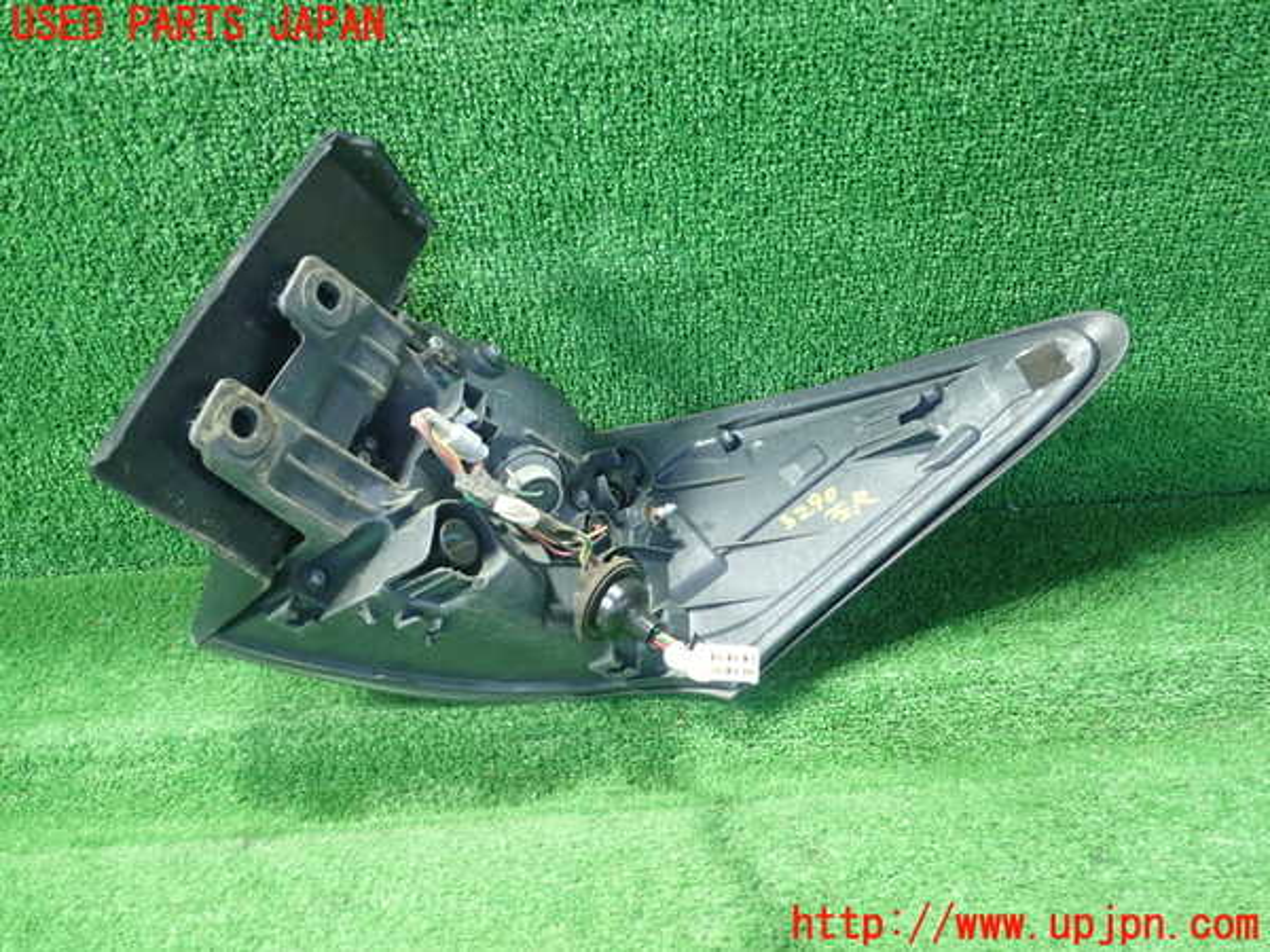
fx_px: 1101
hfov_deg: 60.0
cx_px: 635
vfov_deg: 46.8
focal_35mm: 30
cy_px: 476
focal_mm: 5.5
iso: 800
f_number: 2.3
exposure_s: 1/80
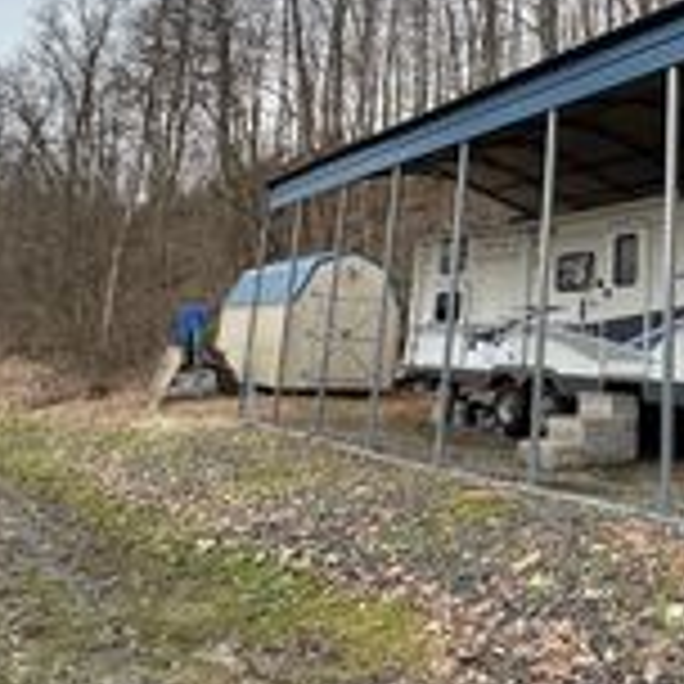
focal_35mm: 35
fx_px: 782
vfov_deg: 45.2
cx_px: 632
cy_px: 151
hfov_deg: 42.7
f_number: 2.2
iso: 80
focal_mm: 2.22
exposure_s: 1/99
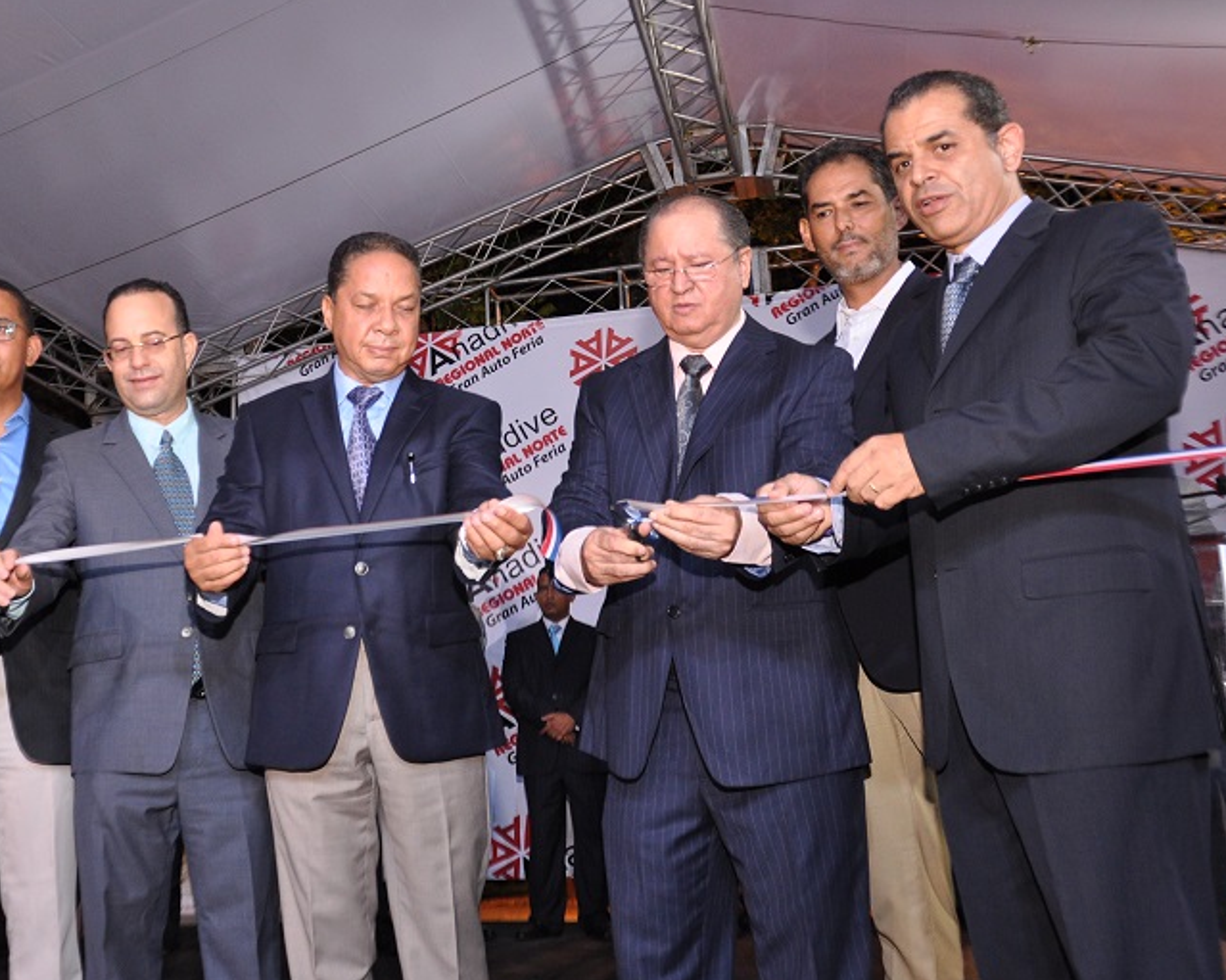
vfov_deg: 32.9
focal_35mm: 46
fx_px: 1659
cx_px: 326
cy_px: 454
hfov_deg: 39.6
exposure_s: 1/100
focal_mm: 21
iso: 640
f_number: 3.8
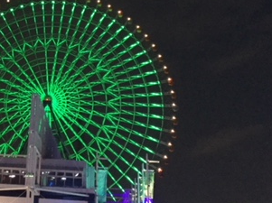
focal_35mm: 66
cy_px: 12
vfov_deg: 21.6
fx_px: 518
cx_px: 38
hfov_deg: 28.5
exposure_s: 1/15
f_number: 2.4
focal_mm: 3.3
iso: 500
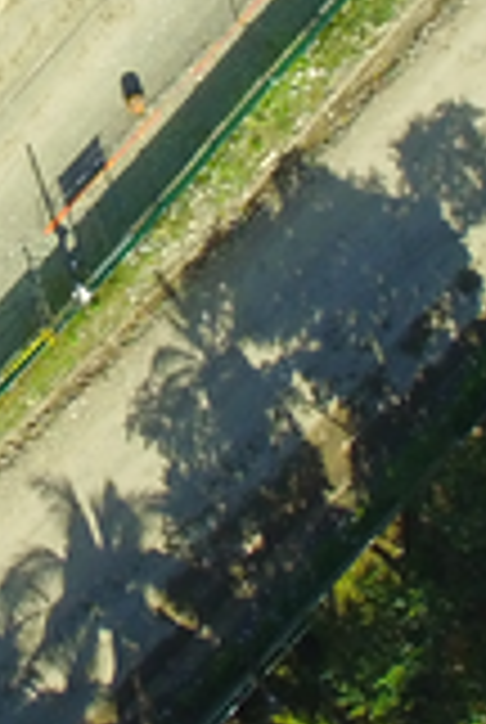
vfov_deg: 15.6
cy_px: 18
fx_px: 2601
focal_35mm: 129
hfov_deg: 10.5
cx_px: -50
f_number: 2.8
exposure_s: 1/639
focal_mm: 3.61
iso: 100
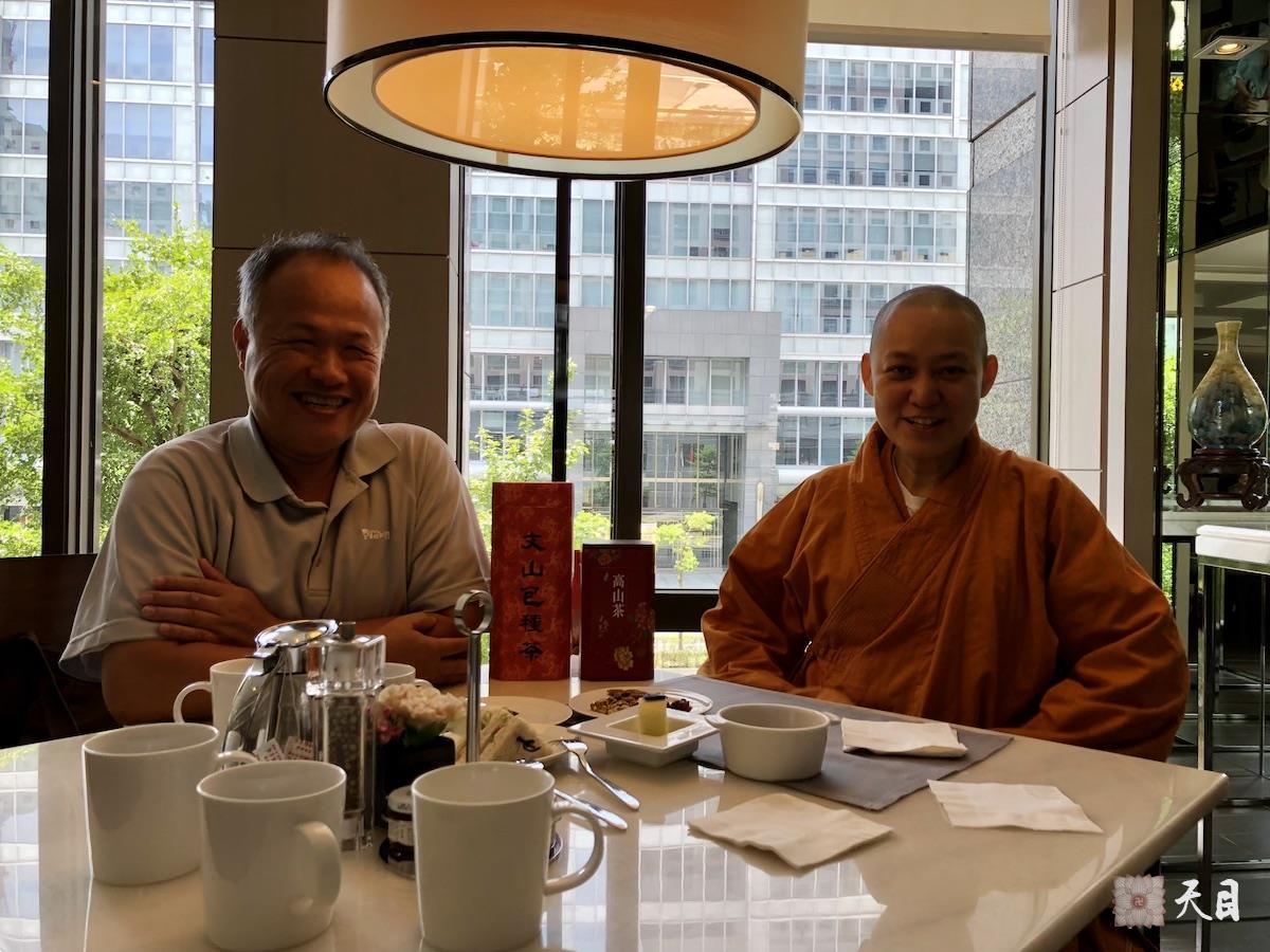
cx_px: 635
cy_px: 476
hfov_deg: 63.4
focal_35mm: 28
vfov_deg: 49.7
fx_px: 1027
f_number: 1.8
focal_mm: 3.99
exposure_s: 1/129
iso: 20
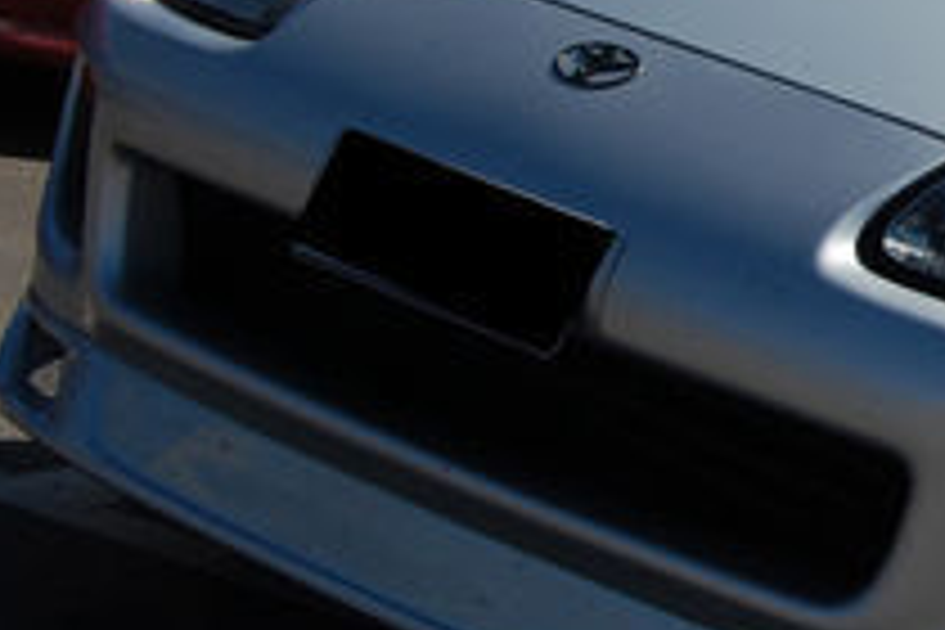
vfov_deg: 9.4
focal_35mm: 146
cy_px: 171
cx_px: 1314
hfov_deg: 13.4
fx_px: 3832
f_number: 11
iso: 200
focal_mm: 32
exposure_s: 1/500
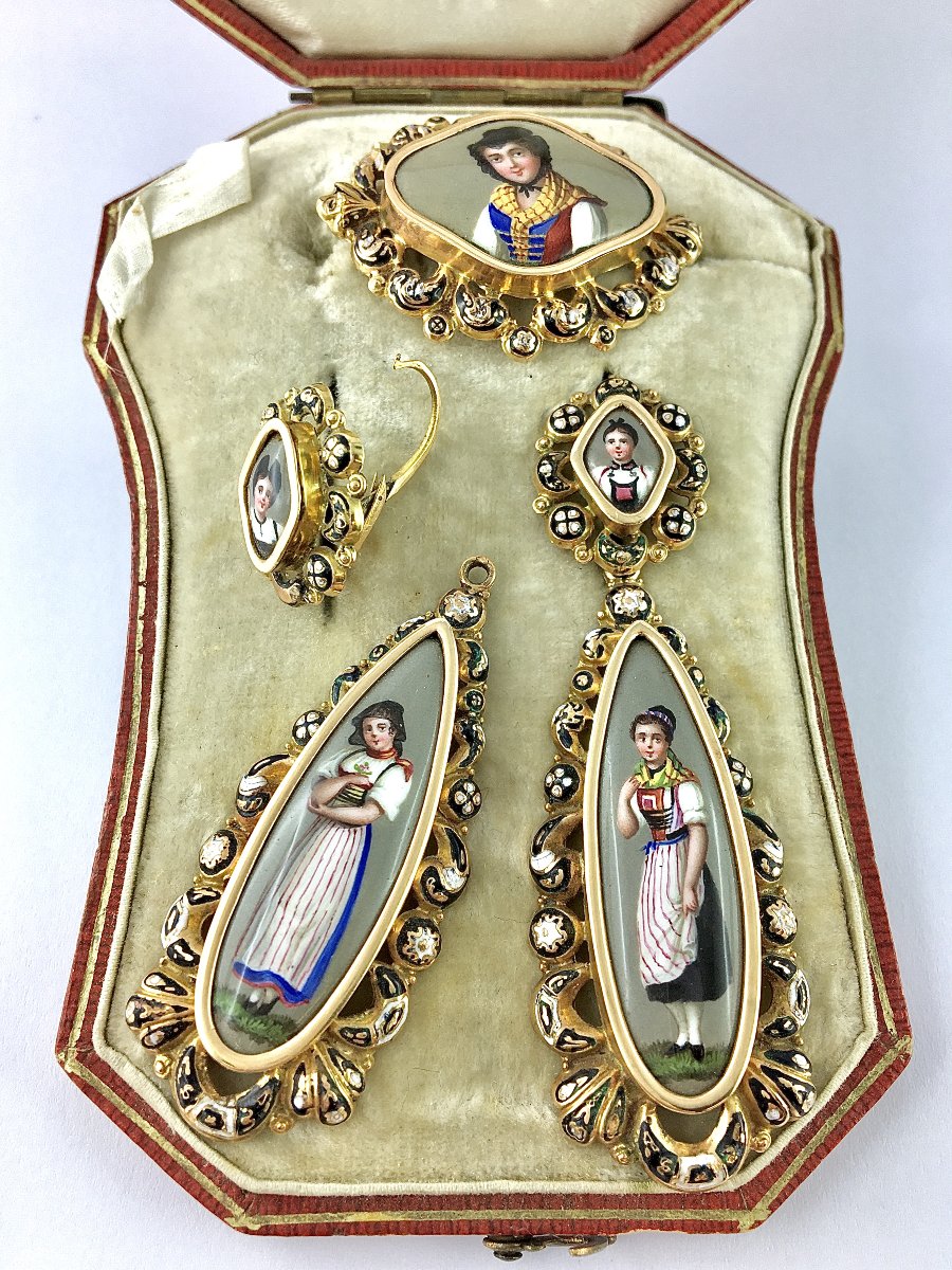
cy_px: 635
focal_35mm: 29
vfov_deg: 61.7
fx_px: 1063
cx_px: 476
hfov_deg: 48.2
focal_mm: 4.15
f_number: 2.2
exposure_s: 1/102
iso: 25
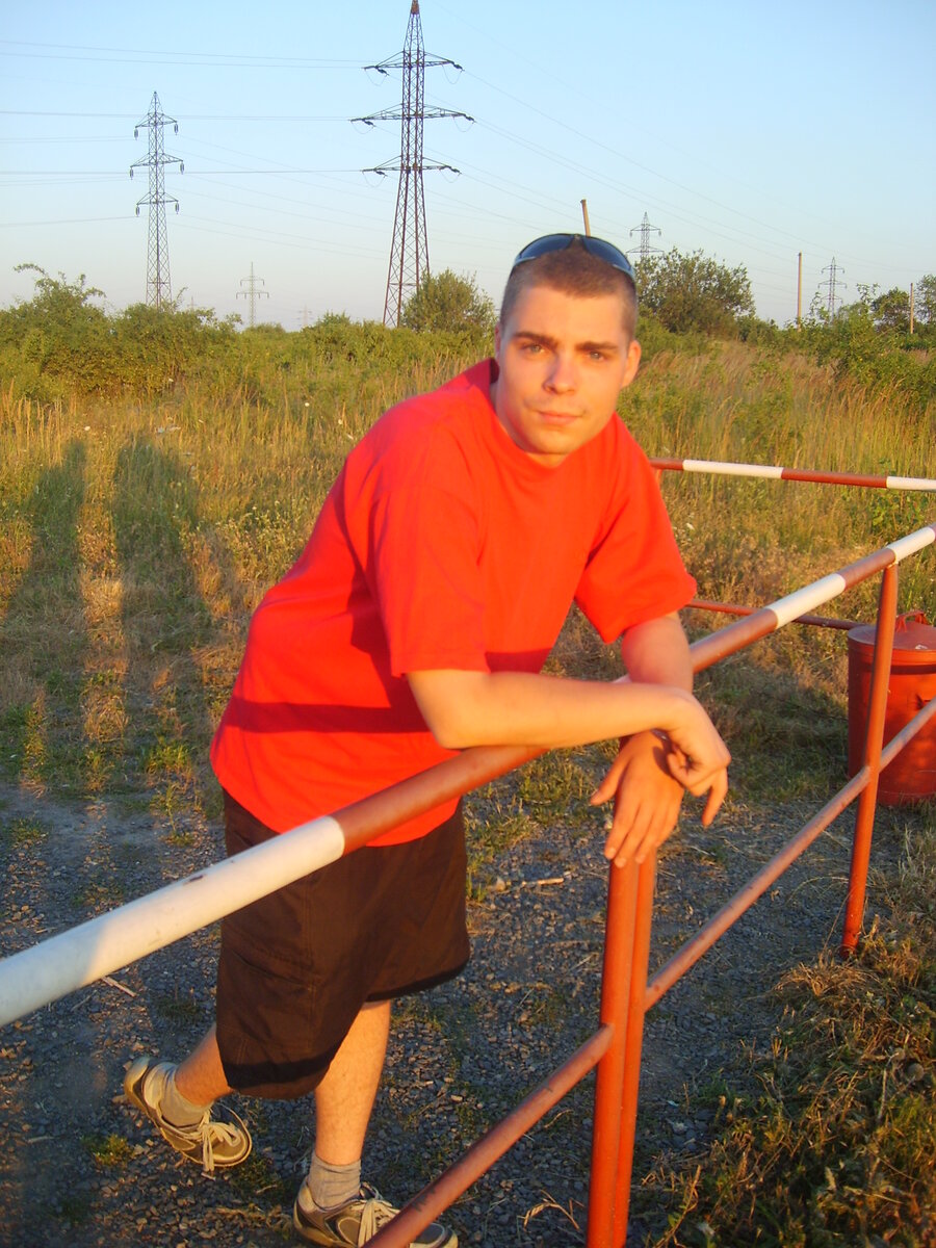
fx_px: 1262
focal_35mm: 35
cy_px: 624
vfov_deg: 52.6
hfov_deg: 40.7
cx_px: 468
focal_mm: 5.8
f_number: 2.8
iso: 50
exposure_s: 1/180
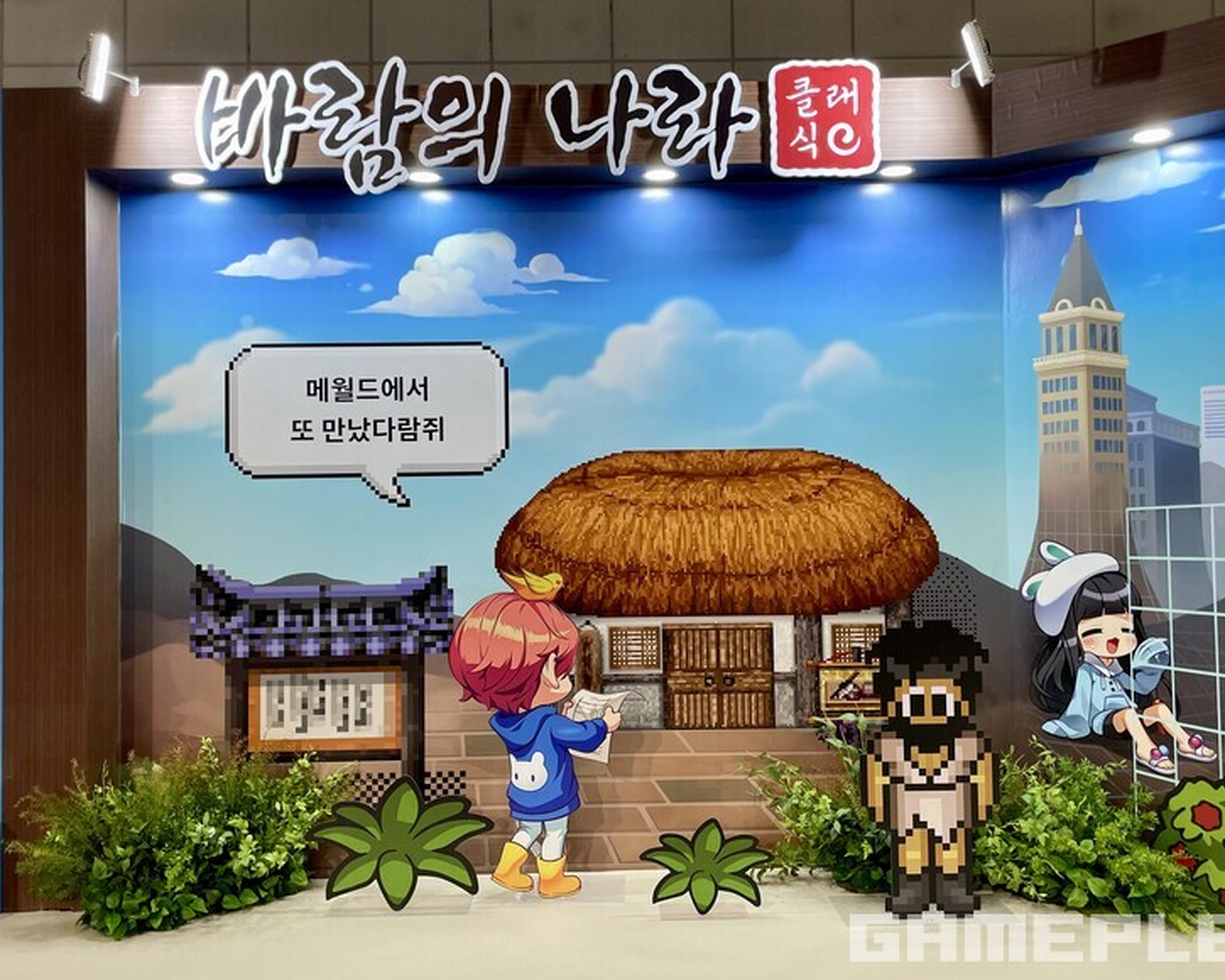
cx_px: 596
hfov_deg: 62.2
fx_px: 1015
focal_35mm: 28
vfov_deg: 51.5
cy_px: 480
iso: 64
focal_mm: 4.2
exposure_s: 1/60
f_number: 1.6
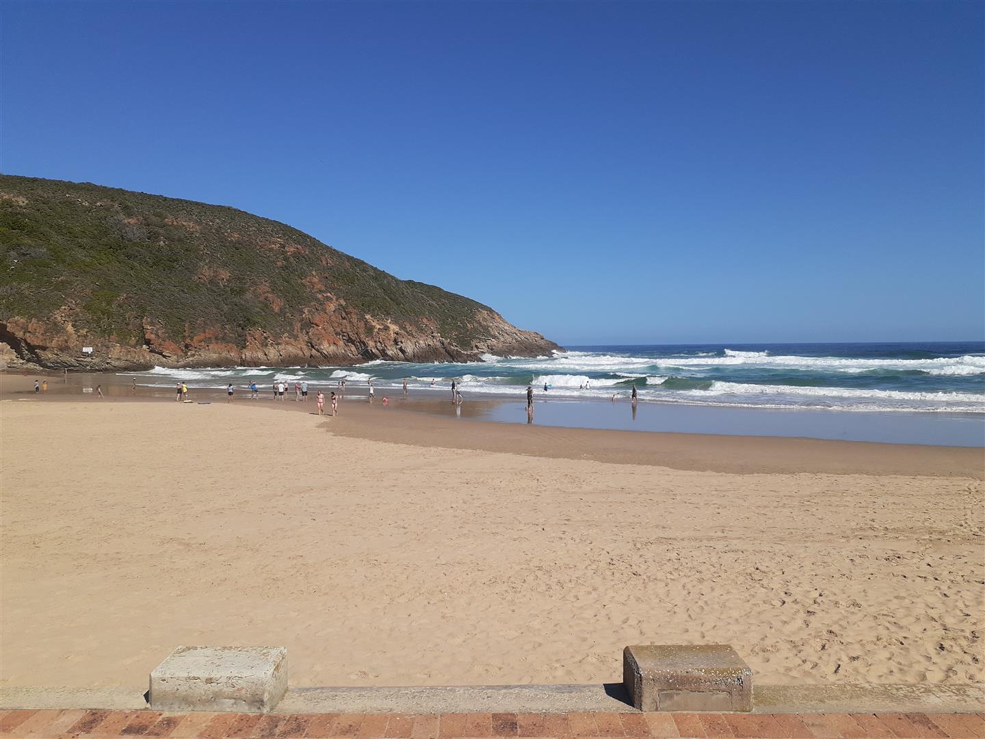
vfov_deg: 51.4
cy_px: 370
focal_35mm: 27
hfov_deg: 65.3
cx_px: 492
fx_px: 768
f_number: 1.9
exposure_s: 1/3067
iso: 40
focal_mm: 3.6
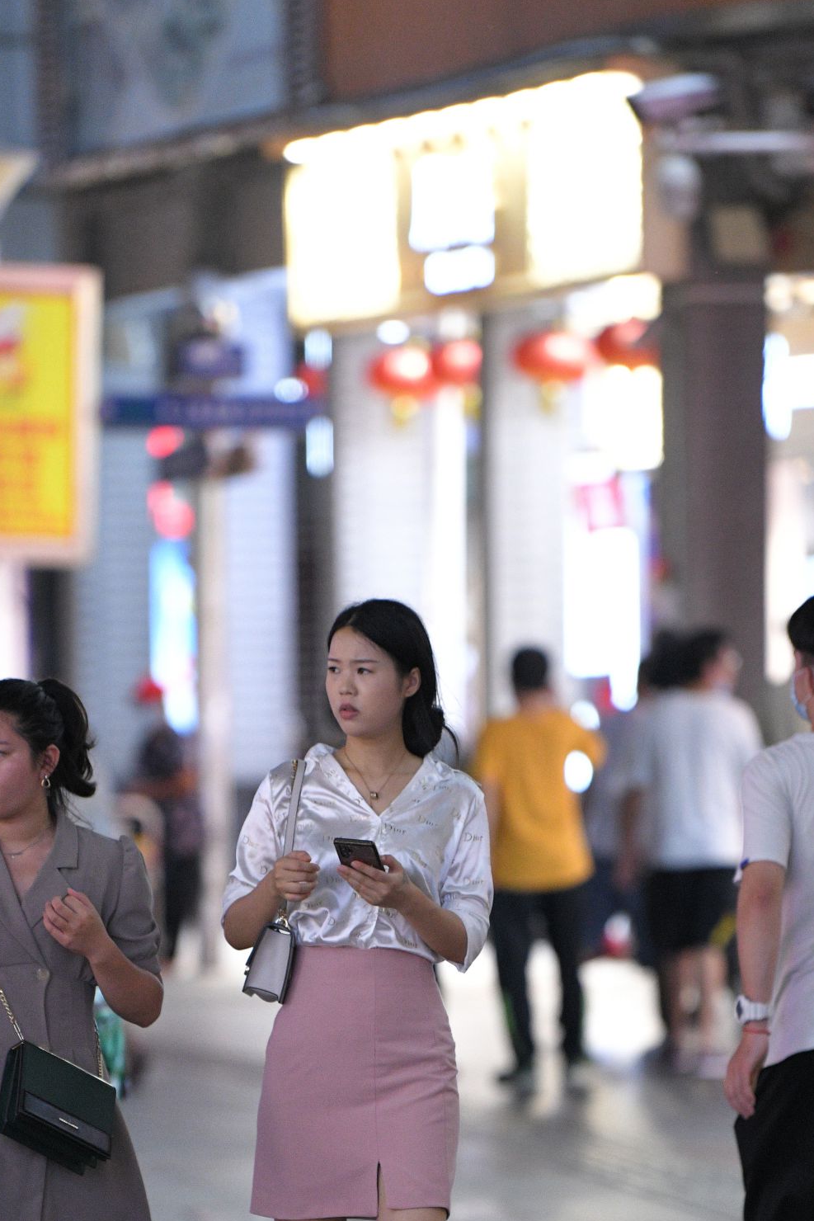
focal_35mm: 368
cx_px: 399
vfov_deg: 5.6
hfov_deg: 3.7
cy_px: 1016
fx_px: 12477
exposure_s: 1/320
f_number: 3.2
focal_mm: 200
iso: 3200
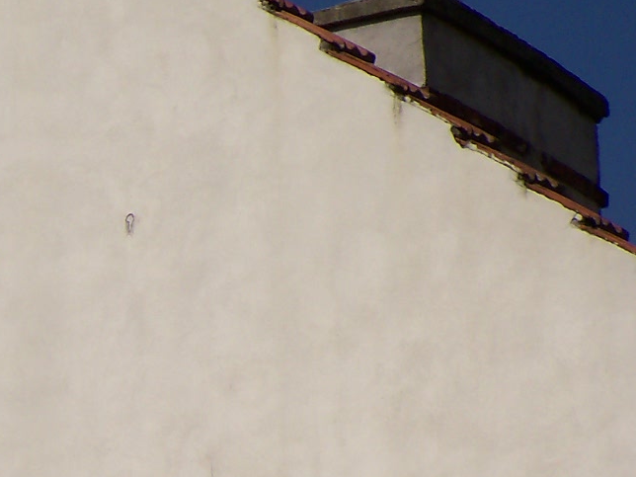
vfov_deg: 2.3
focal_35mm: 658
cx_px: -359
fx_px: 12089
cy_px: 502
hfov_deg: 3.0
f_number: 7.8
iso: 64
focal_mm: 36.6
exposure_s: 1/500
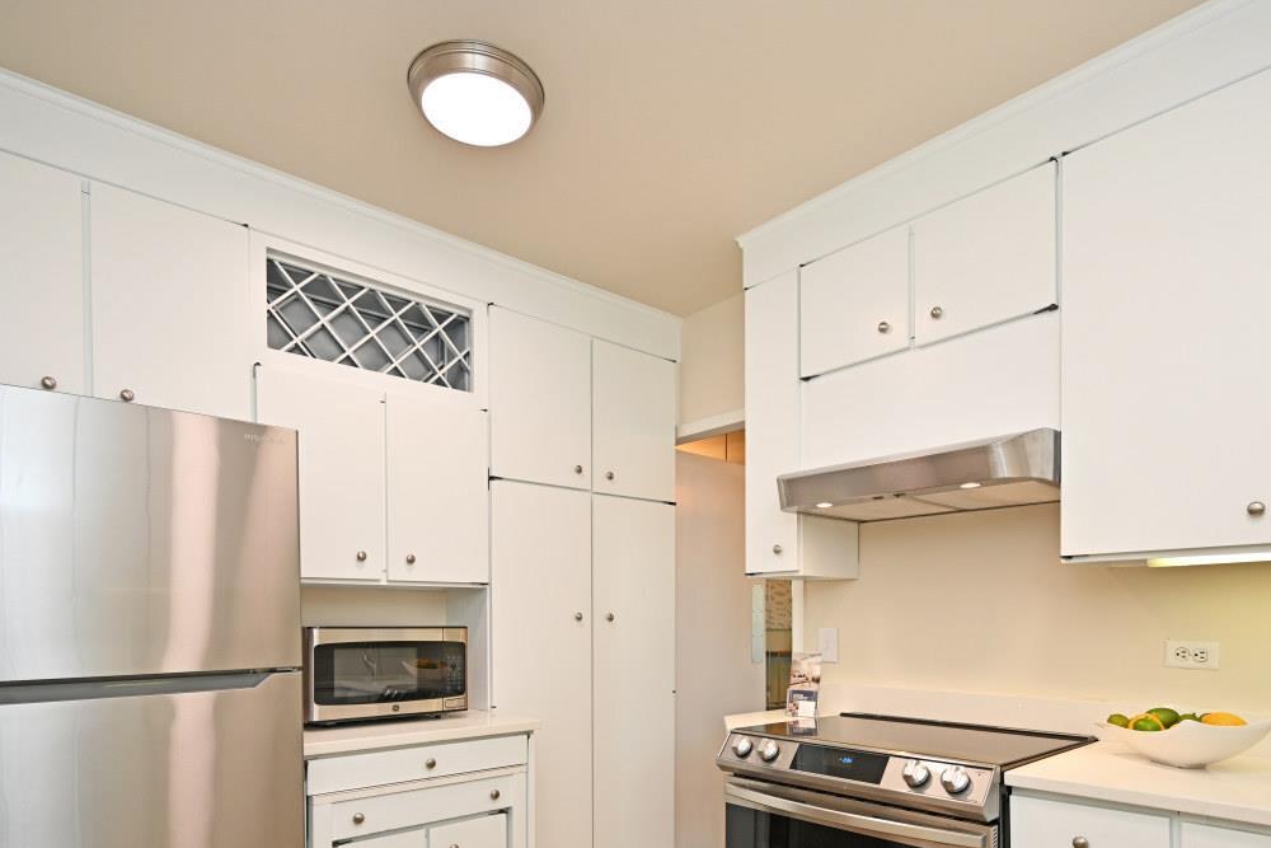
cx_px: 638
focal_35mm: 21
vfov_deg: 56.6
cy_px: 633
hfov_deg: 81.2
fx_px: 741
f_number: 4.5
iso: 200
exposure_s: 1/80
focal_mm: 14
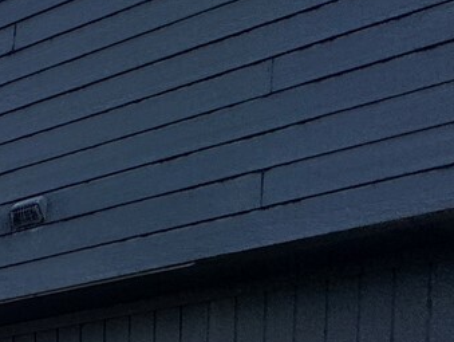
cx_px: -562
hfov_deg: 16.6
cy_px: 608
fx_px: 867
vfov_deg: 18.0
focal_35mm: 66
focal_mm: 2.22
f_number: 2.2
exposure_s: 1/1160
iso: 50
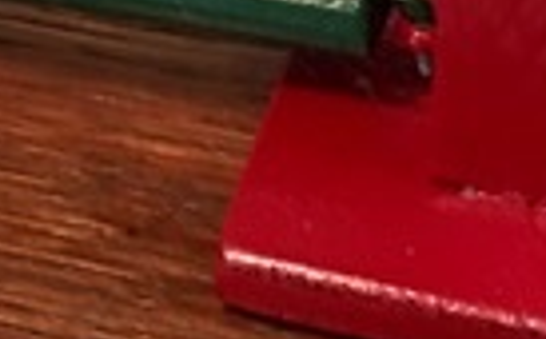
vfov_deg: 8.4
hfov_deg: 14.5
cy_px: -415
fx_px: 2138
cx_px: 96
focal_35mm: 144
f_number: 2.2
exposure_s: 1/4
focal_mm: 4.15
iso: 50
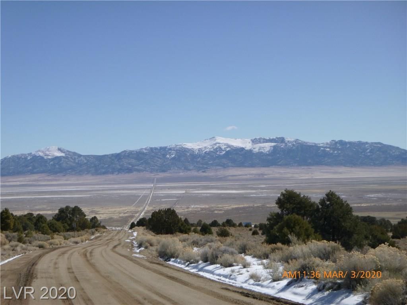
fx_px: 776
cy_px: 152
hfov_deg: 29.4
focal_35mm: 66
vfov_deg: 22.3
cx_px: 204
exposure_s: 1/800
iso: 100
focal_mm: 11.9
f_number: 5.4
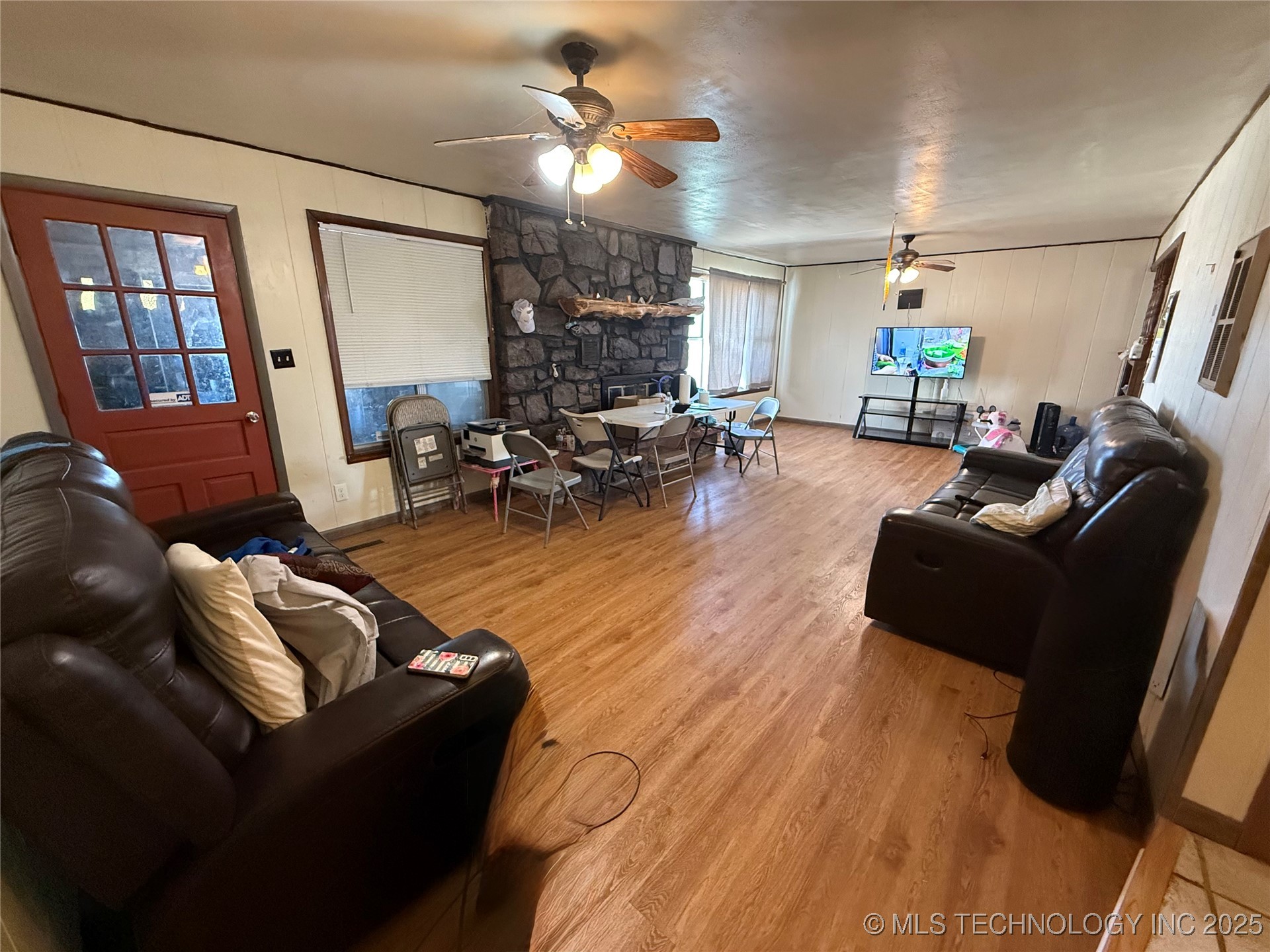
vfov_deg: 85.7
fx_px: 514
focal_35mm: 14
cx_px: 635
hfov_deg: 102.1
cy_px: 476
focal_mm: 2.22
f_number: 2.2
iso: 640
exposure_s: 1/60
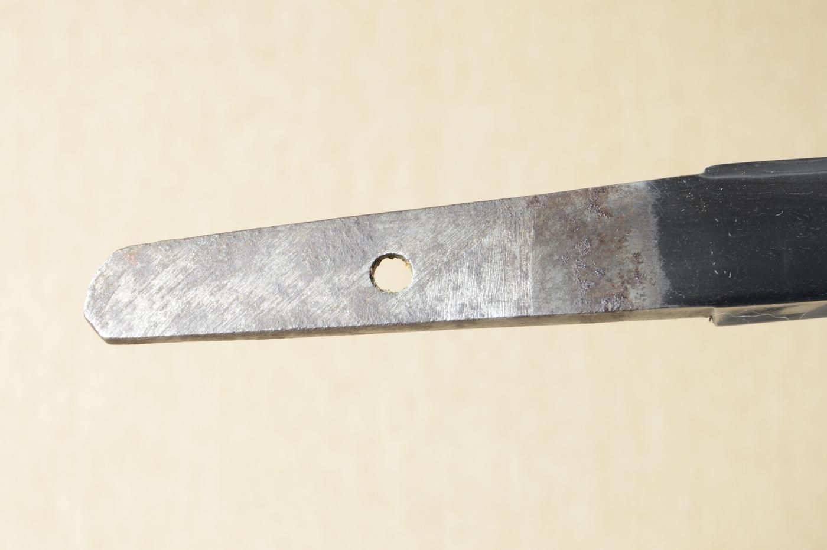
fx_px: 3099
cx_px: 414
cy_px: 275
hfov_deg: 15.2
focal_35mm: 135
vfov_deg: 10.1
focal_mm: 90
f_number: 11
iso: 400
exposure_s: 1/2
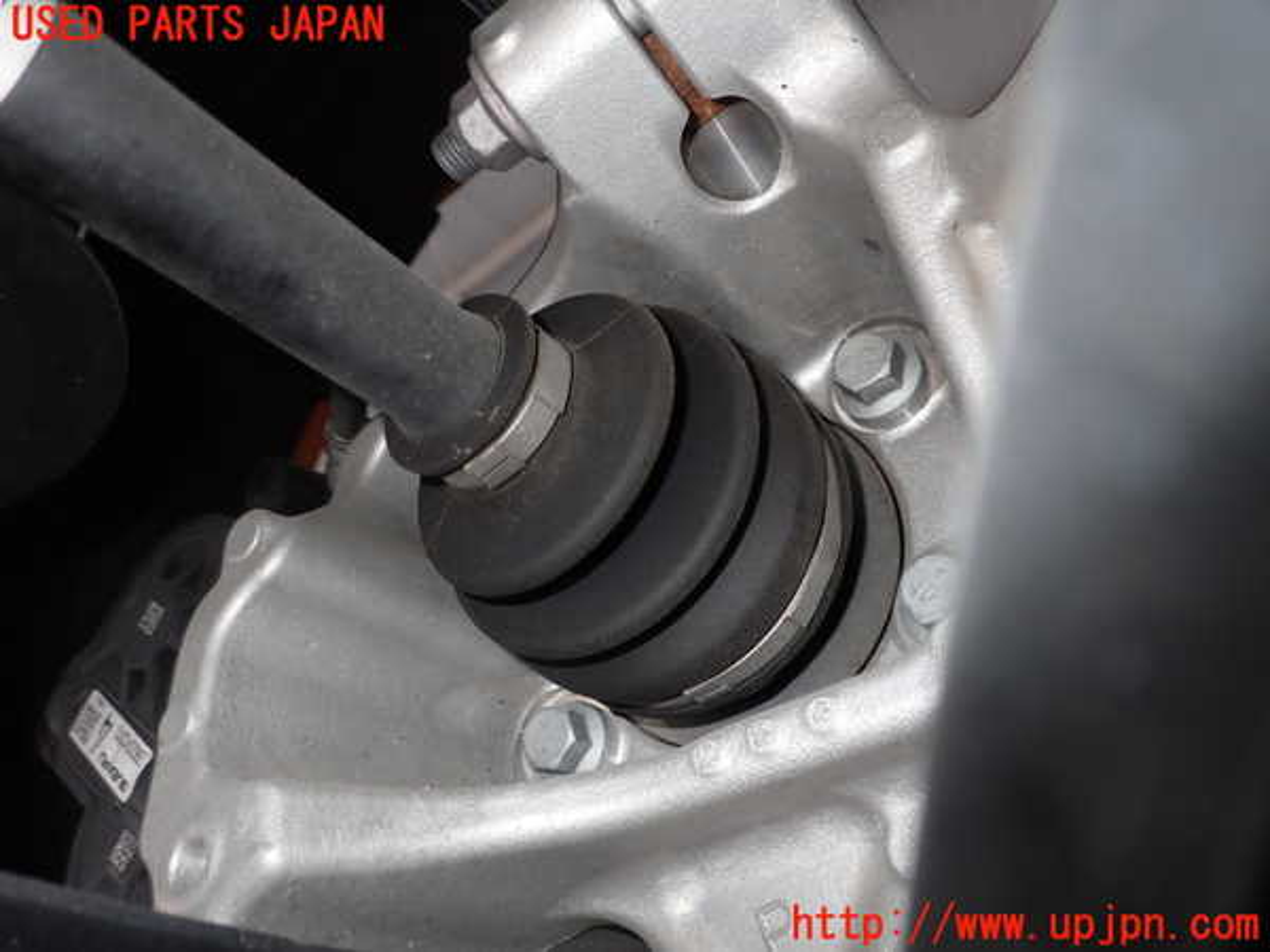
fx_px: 1101
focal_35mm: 30
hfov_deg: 60.0
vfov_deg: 46.8
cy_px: 476
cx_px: 635
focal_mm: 5.4
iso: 160
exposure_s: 1/30
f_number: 6.3
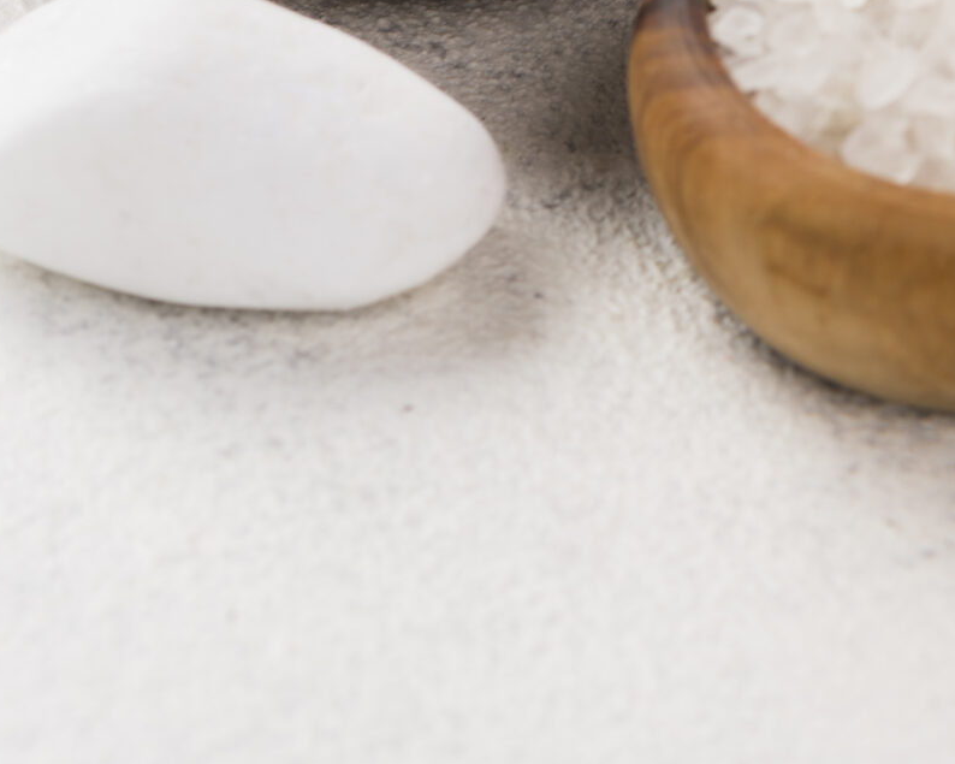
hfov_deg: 6.1
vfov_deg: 4.9
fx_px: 8987
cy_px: -138
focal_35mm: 318
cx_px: 473
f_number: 9
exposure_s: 1/100
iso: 100
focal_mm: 105
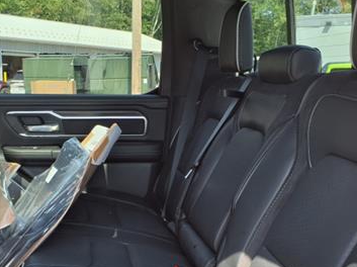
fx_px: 505
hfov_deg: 38.7
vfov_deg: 29.1
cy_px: 207
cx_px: 139
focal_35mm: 49
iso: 40
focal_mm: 3.58
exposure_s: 1/244
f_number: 1.9
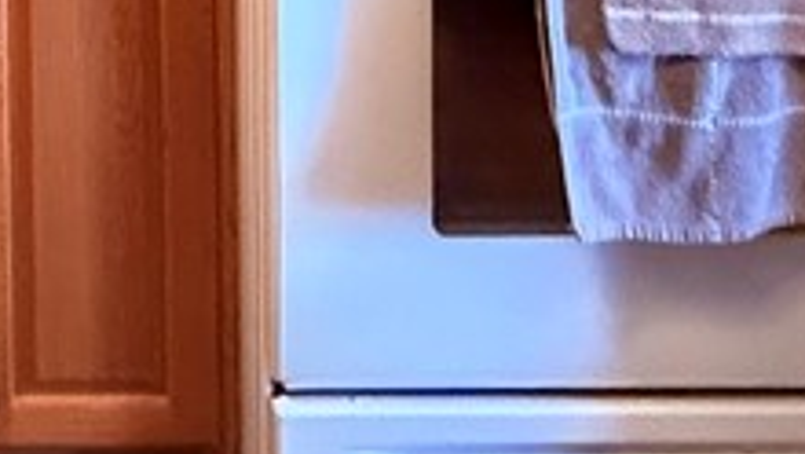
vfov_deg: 11.1
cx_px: -344
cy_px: -897
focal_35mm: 71
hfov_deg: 24.4
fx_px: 1516
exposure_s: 1/40
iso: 1250
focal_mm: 2.22
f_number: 2.2
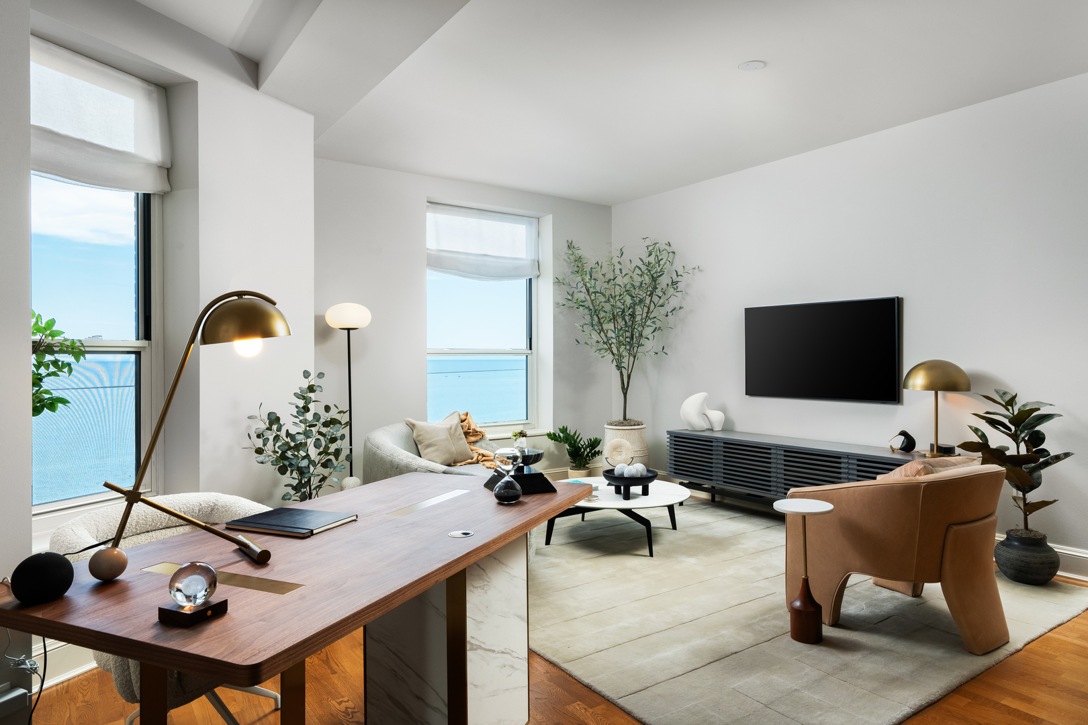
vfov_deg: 57.2
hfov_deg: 78.6
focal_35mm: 22
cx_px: 544
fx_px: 665
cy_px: 362
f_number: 11
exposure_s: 1/50
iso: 400
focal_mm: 22
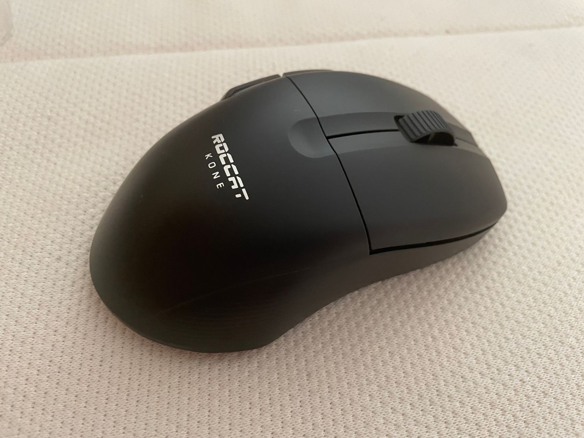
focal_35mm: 26
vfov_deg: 53.1
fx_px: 439
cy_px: 219
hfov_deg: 67.3
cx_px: 292
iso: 500
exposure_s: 1/50
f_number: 1.6
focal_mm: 4.2
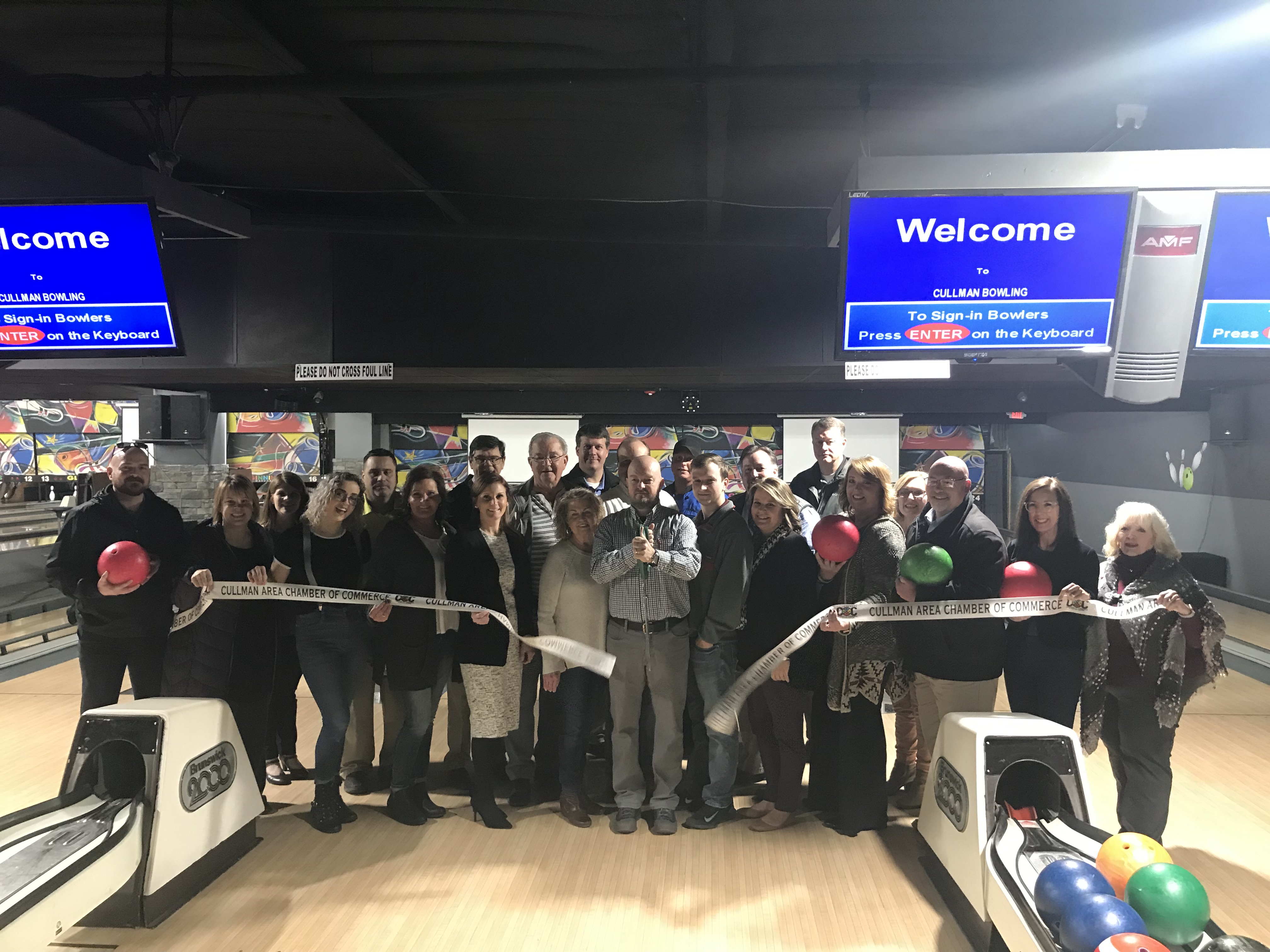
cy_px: 476
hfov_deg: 63.4
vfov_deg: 49.7
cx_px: 635
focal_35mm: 28
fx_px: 1027
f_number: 1.8
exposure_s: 1/15
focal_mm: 3.99
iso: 50
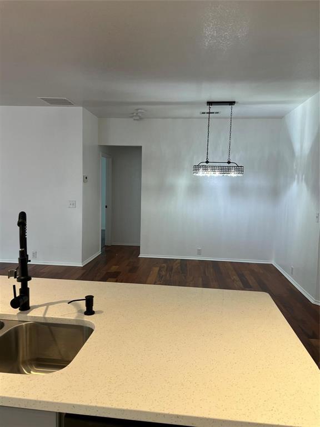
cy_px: 214
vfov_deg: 67.3
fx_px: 320
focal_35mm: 26
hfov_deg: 53.1
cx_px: 160
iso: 100
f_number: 1.5
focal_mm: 5.7
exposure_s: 1/120
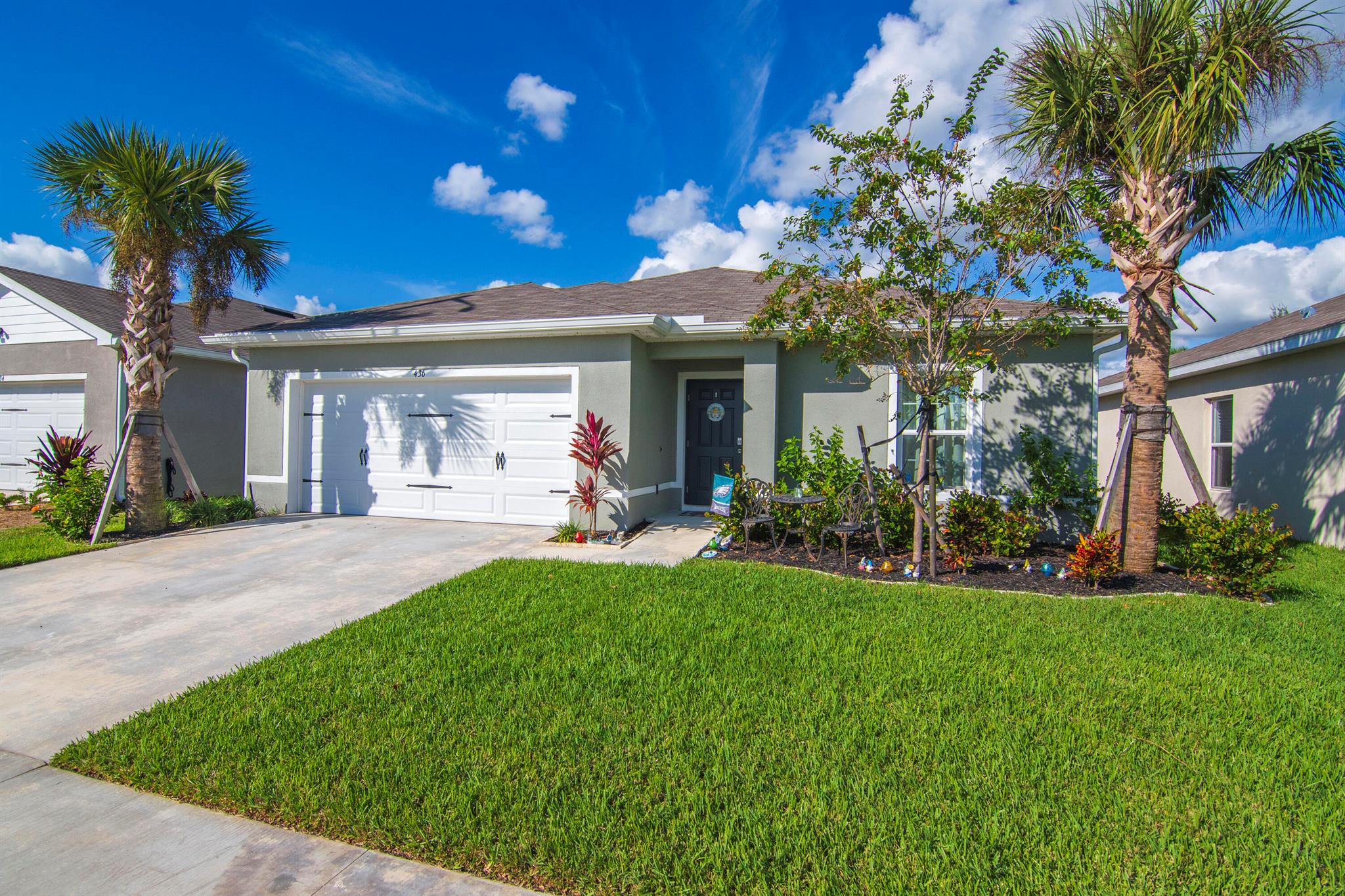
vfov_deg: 53.1
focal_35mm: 24
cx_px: 672
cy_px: 448
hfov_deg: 73.7
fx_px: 897
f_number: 8
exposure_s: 1/1000
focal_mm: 16
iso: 320
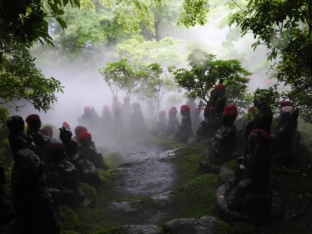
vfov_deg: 42.9
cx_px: 156
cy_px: 117
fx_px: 297
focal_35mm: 33
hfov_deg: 55.4
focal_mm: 5.9
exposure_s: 1/30
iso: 100
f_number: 3.6
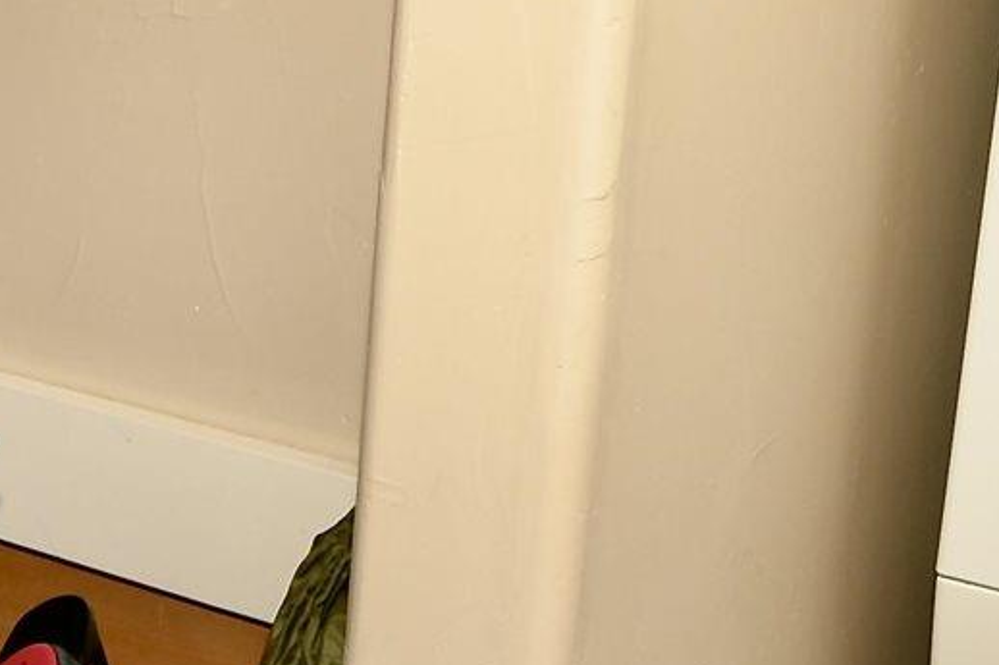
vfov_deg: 15.3
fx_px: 2469
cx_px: 231
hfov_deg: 22.6
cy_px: 260
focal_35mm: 89
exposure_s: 1/60
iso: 100
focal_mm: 10
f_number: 7.1
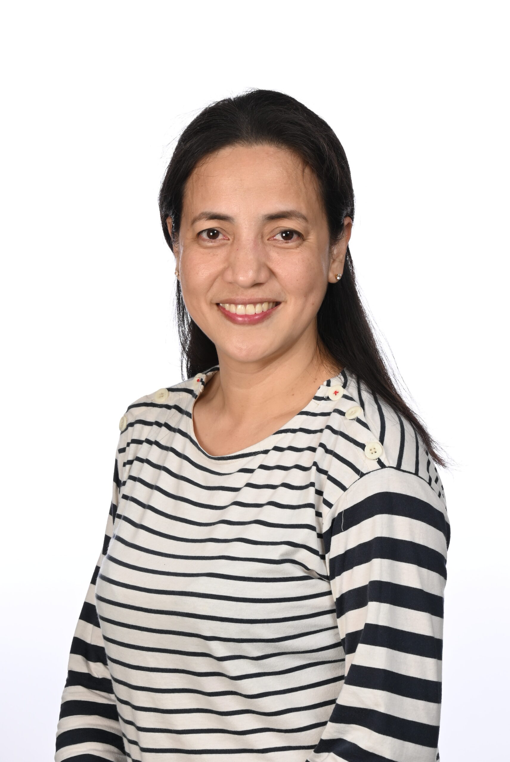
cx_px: 255
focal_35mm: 127
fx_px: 2694
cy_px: 381
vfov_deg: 16.1
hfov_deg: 10.8
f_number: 11
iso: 200
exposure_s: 1/160
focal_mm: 85
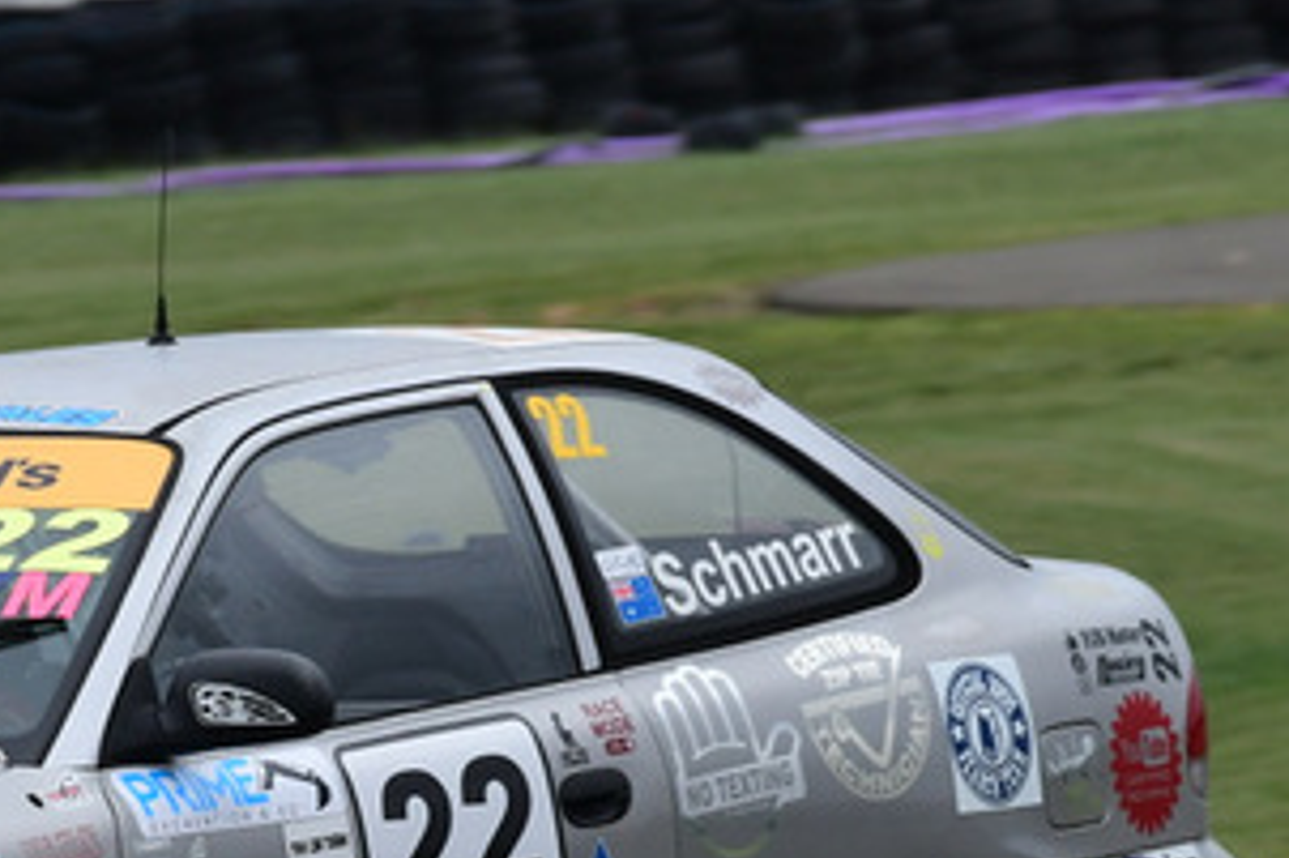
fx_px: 48416
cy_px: 452
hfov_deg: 1.5
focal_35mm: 1353
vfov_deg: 1.0
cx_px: -94
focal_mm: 340
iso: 640
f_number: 13
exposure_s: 1/640
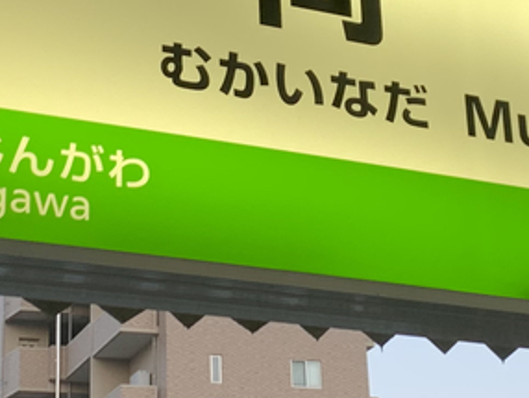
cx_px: 298
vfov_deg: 13.5
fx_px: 1667
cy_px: 85
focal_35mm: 109
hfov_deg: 18.0
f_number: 1.8
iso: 50
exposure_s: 1/60
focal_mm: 4.25
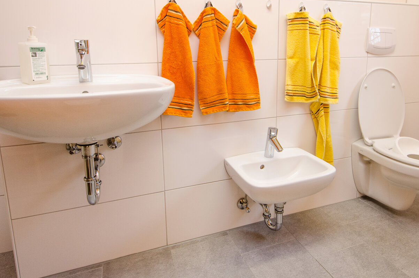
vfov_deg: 52.1
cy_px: 97
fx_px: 279
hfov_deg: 73.7
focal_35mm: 24
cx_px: 229
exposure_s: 1/100
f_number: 5
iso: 400
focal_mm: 12
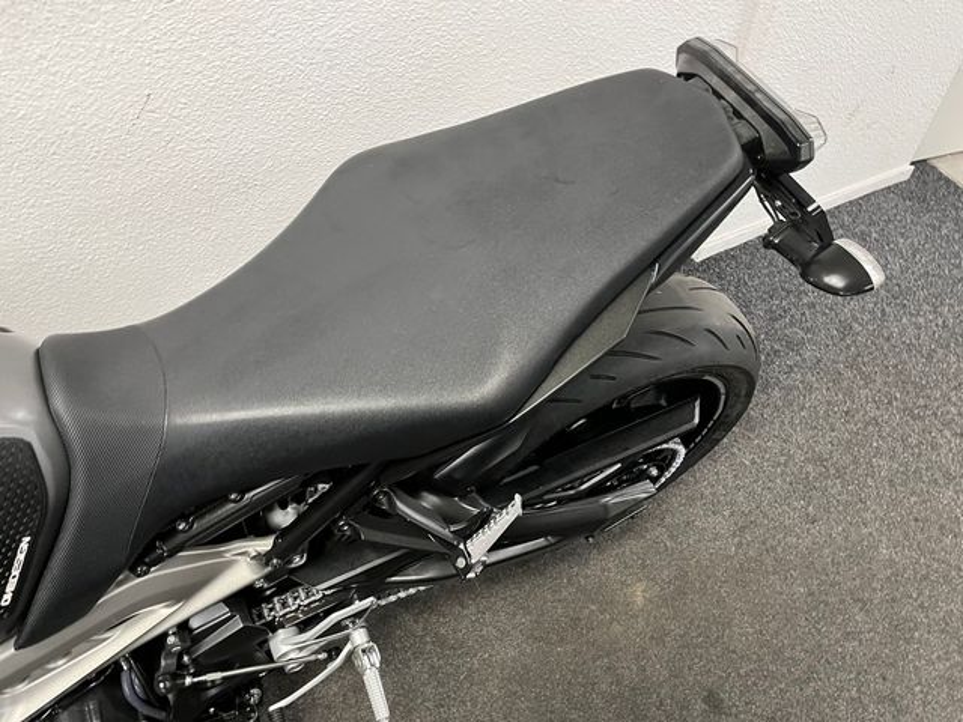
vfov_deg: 53.1
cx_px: 482
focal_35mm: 26
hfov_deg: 67.3
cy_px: 361
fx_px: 723
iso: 200
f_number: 1.6
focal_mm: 5.1
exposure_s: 1/50
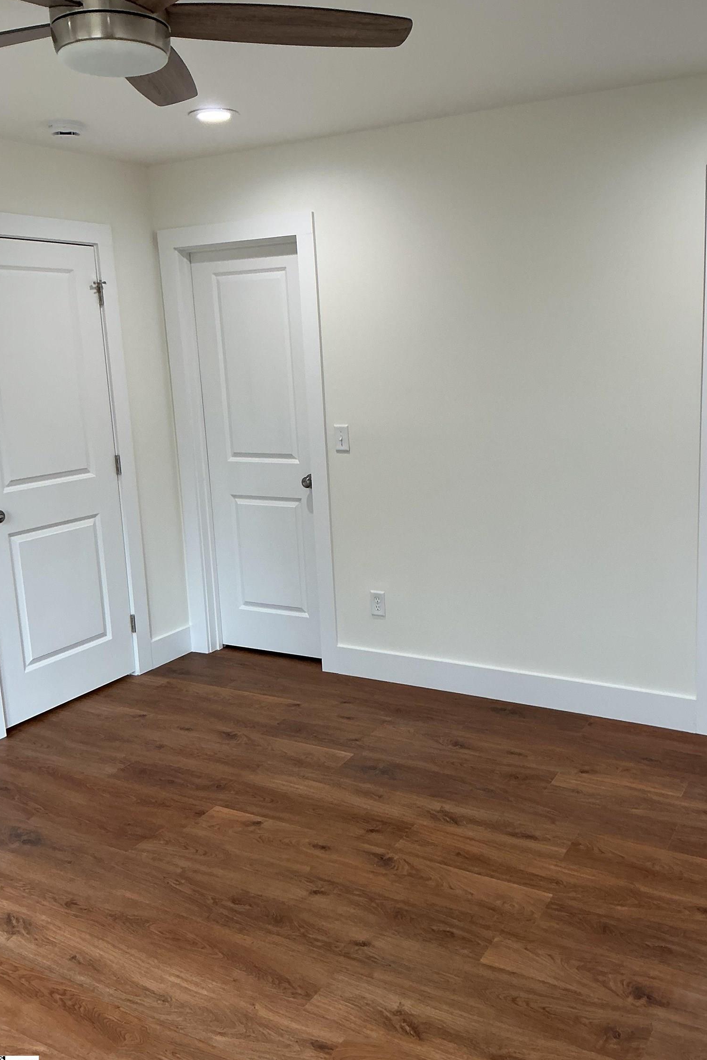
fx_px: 913
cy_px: 525
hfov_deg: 42.2
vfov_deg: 60.3
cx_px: 404
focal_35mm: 31
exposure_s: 1/60
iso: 50
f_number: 1.8
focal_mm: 3
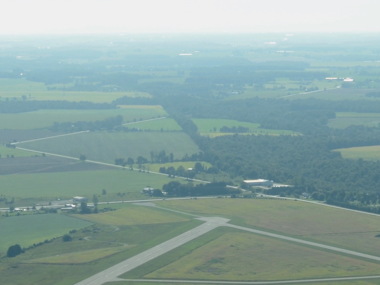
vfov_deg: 8.8
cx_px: 72
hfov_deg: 11.7
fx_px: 1840
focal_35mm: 168
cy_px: 306
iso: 400
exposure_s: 1/320
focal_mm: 35
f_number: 14
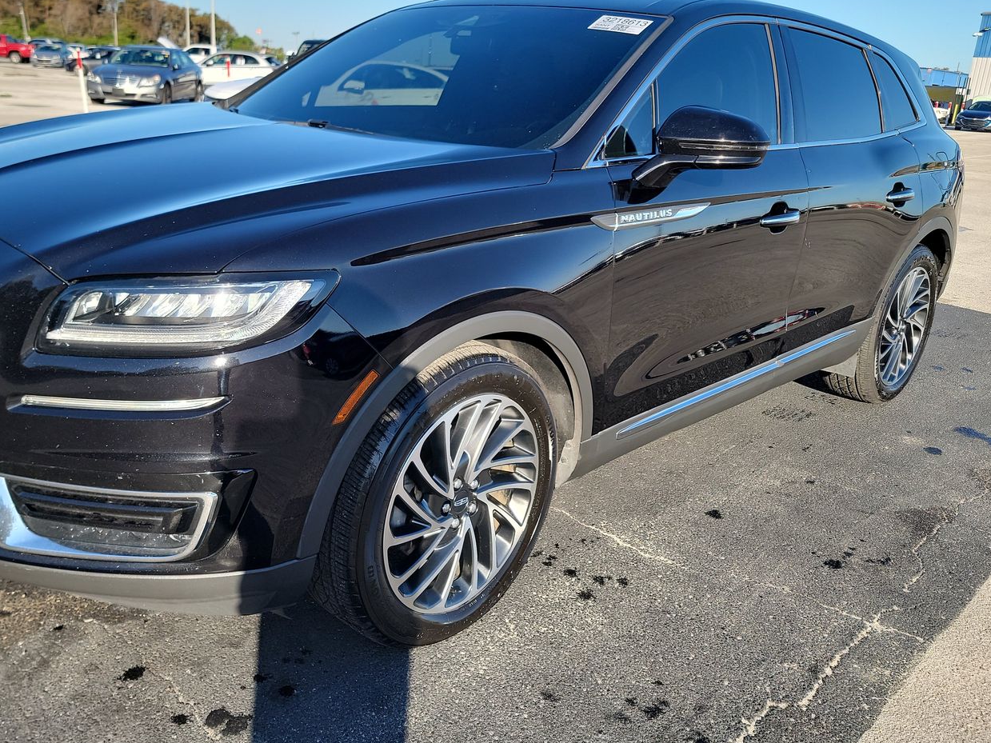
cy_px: 333
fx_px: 887
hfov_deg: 58.1
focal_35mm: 31
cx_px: 422
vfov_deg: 45.4
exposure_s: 1/505
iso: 50
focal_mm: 6.7
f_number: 1.8
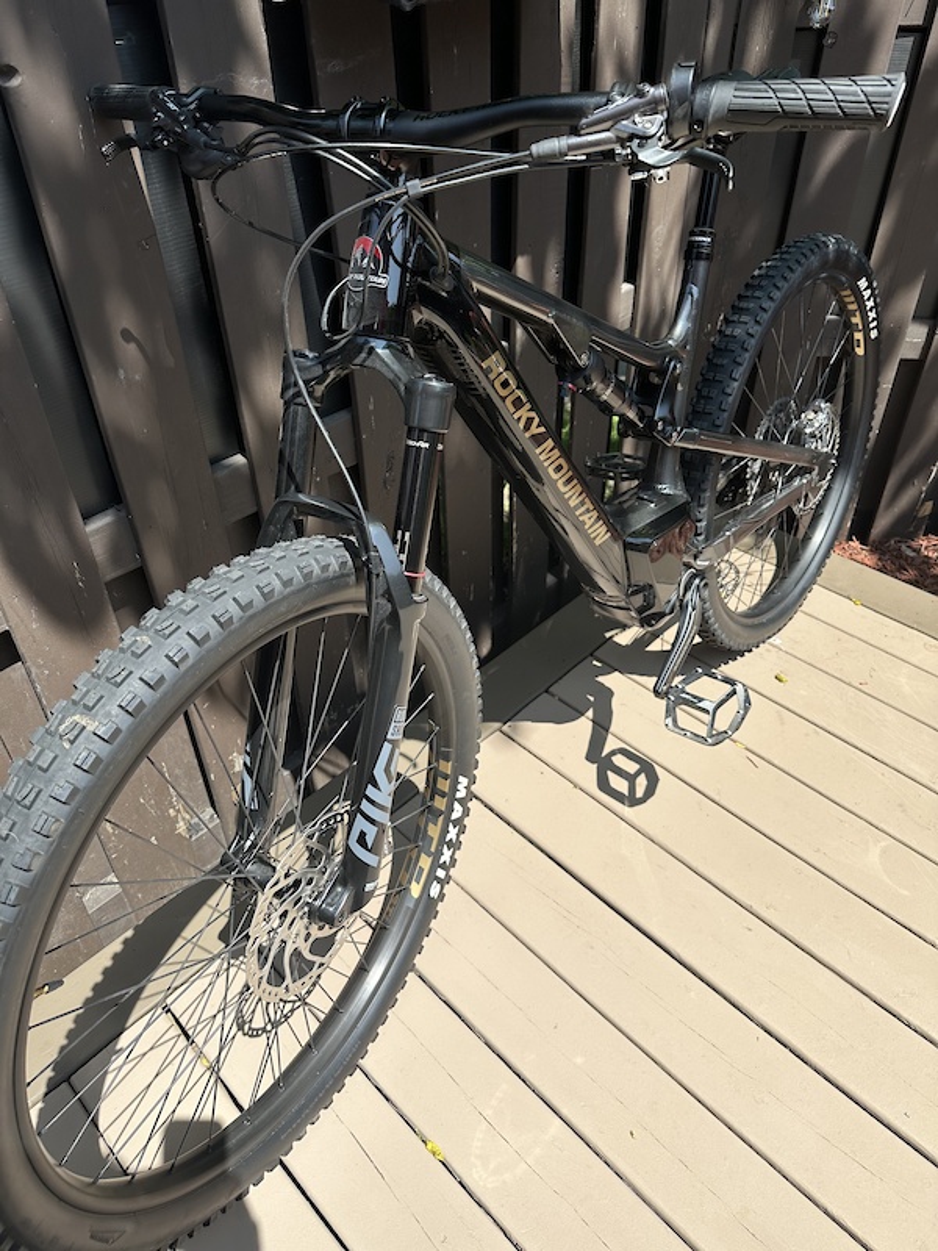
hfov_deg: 56.8
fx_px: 867
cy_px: 626
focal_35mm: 24
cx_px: 469
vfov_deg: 71.6
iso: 80
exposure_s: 1/2732
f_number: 1.78
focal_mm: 6.86
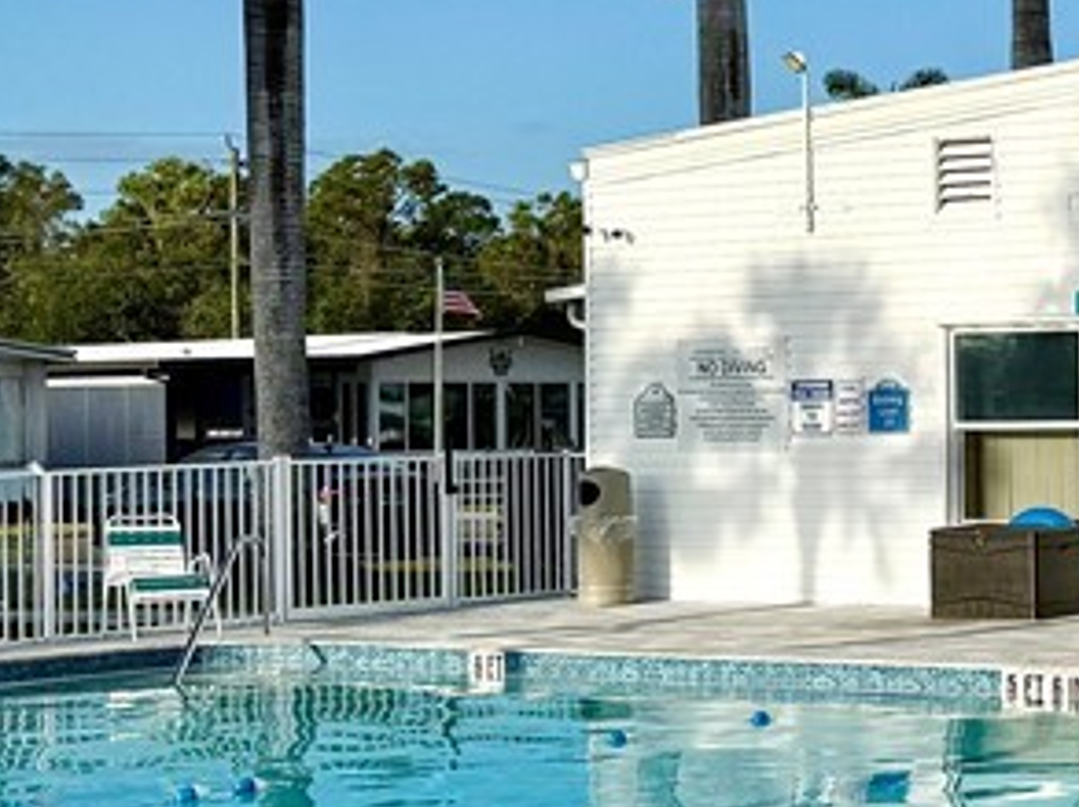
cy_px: 387
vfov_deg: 17.5
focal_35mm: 84
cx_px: 1687
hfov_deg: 19.7
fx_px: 2615
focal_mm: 6.76
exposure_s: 1/11905
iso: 80
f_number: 1.78
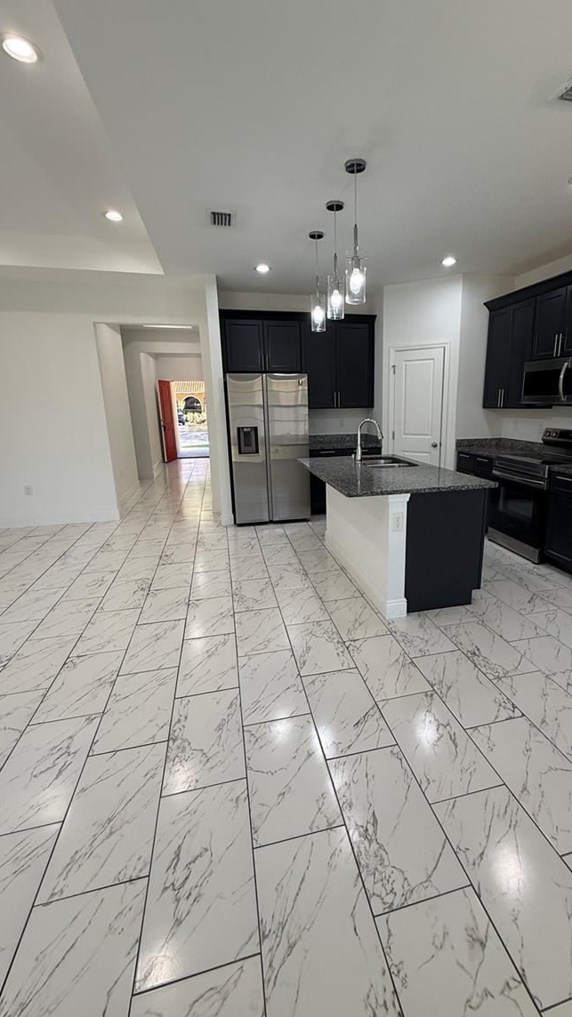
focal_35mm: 16
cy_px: 506
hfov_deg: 66.6
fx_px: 432
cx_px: 334
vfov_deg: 99.4
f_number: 2.2
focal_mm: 2.22
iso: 80
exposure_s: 1/120
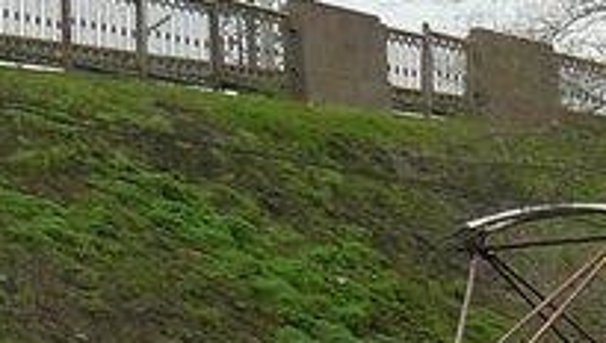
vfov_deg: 3.3
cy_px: 470
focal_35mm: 364
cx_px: 514
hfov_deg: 5.9
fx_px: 5857
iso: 100
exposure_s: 1/250
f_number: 3.2
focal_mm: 11.2
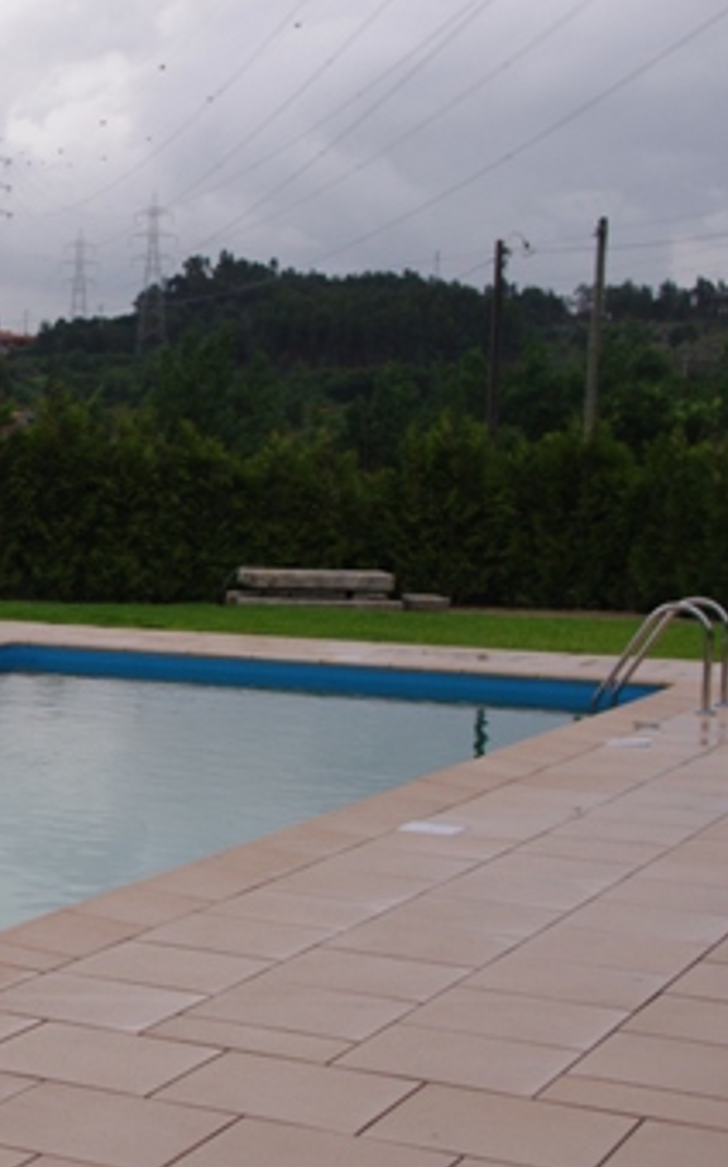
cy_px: 681
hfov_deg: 17.7
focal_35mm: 69
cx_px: -213
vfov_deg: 29.7
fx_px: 2194
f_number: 5.6
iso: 200
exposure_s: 1/640
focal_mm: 24.38
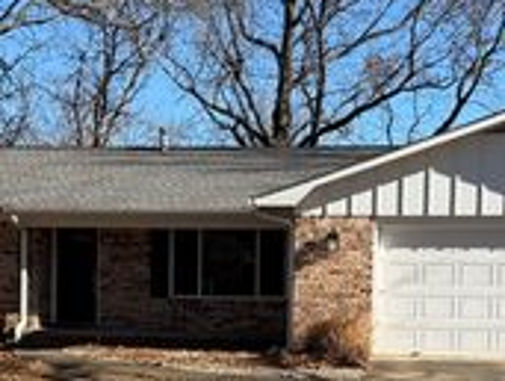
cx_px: 216
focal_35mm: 70
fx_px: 1023
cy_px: 300
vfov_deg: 20.9
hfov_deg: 27.7
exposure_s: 1/3425
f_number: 1.78
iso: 80
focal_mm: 6.76
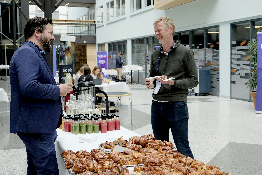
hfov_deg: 40.3
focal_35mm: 49
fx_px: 357
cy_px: 88
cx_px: 131
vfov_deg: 27.5
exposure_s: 1/150
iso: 400
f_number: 5.6
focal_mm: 32.9
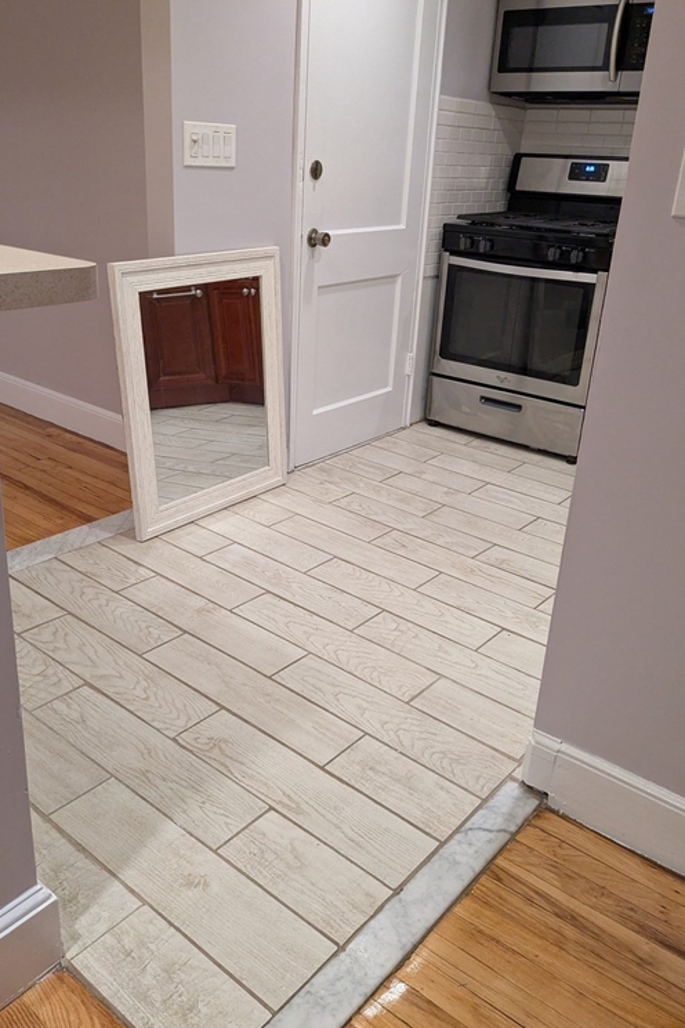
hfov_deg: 44.9
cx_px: 322
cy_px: 522
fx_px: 828
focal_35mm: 29
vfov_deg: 63.7
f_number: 1.73
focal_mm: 4.38
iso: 734
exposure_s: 1/120
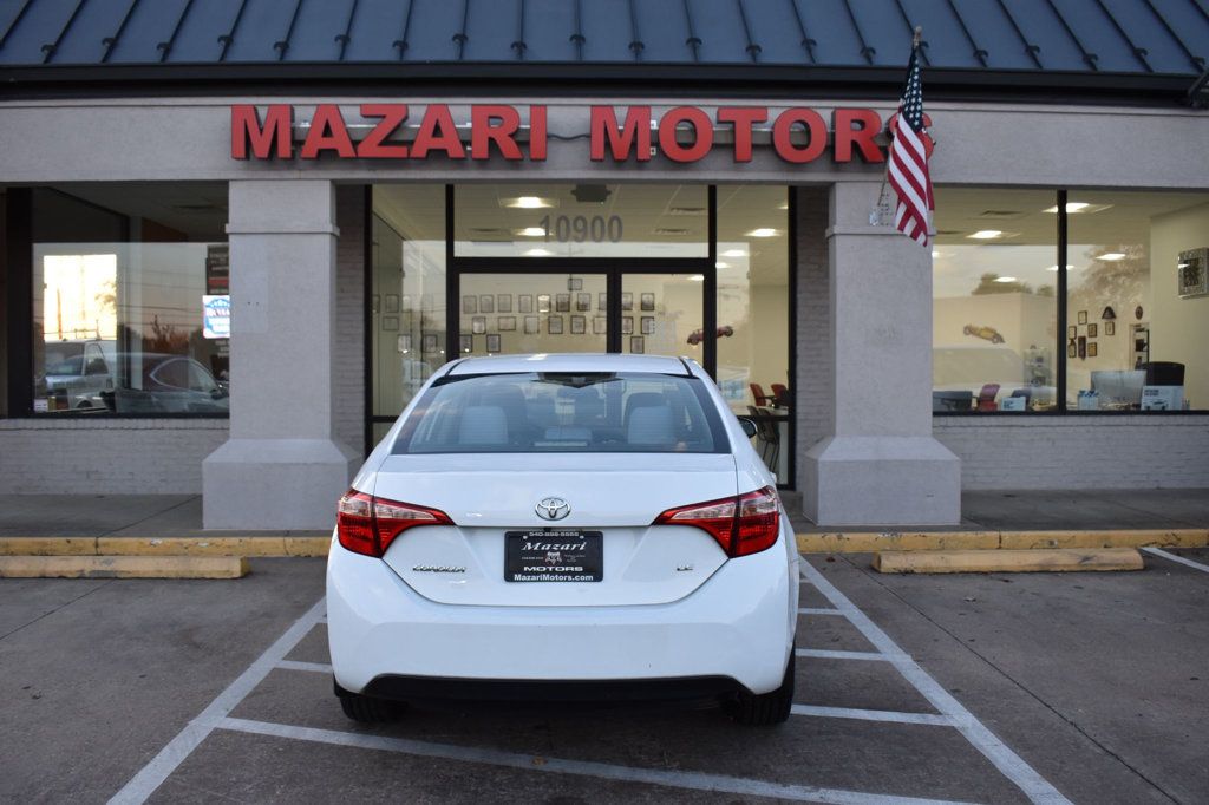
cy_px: 402
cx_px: 604
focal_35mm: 33
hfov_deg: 57.2
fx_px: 1108
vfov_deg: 39.9
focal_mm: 22
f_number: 5
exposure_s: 1/100
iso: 400
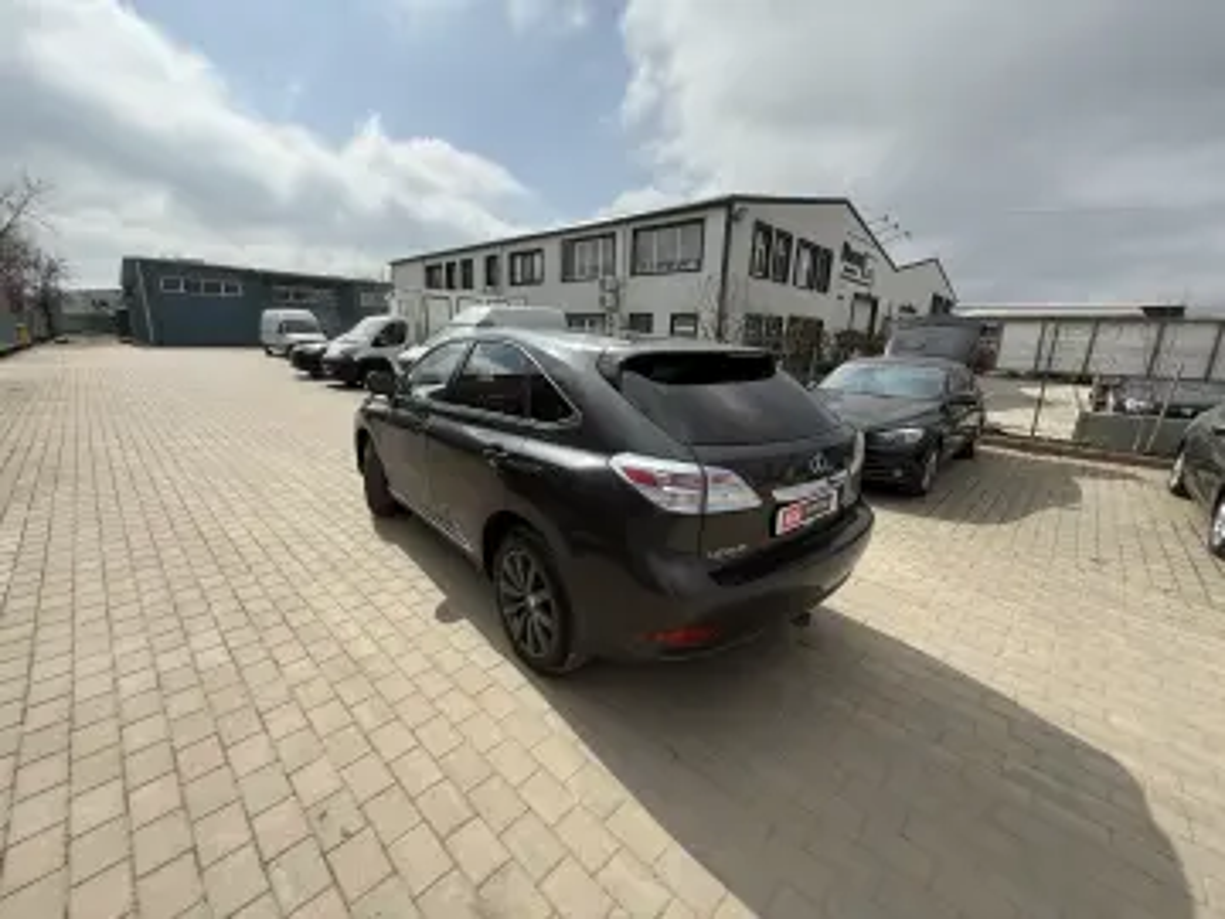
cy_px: 460
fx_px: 495
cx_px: 612
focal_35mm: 14
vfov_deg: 85.7
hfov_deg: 102.1
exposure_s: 1/2976
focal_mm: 2.22
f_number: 2.2
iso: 80
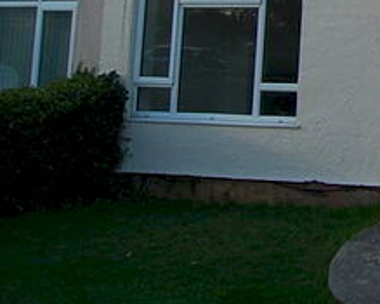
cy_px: -23
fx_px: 607
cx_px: 590
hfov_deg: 25.1
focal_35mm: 54
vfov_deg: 26.1
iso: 400
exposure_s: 1/250
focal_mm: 12
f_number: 8
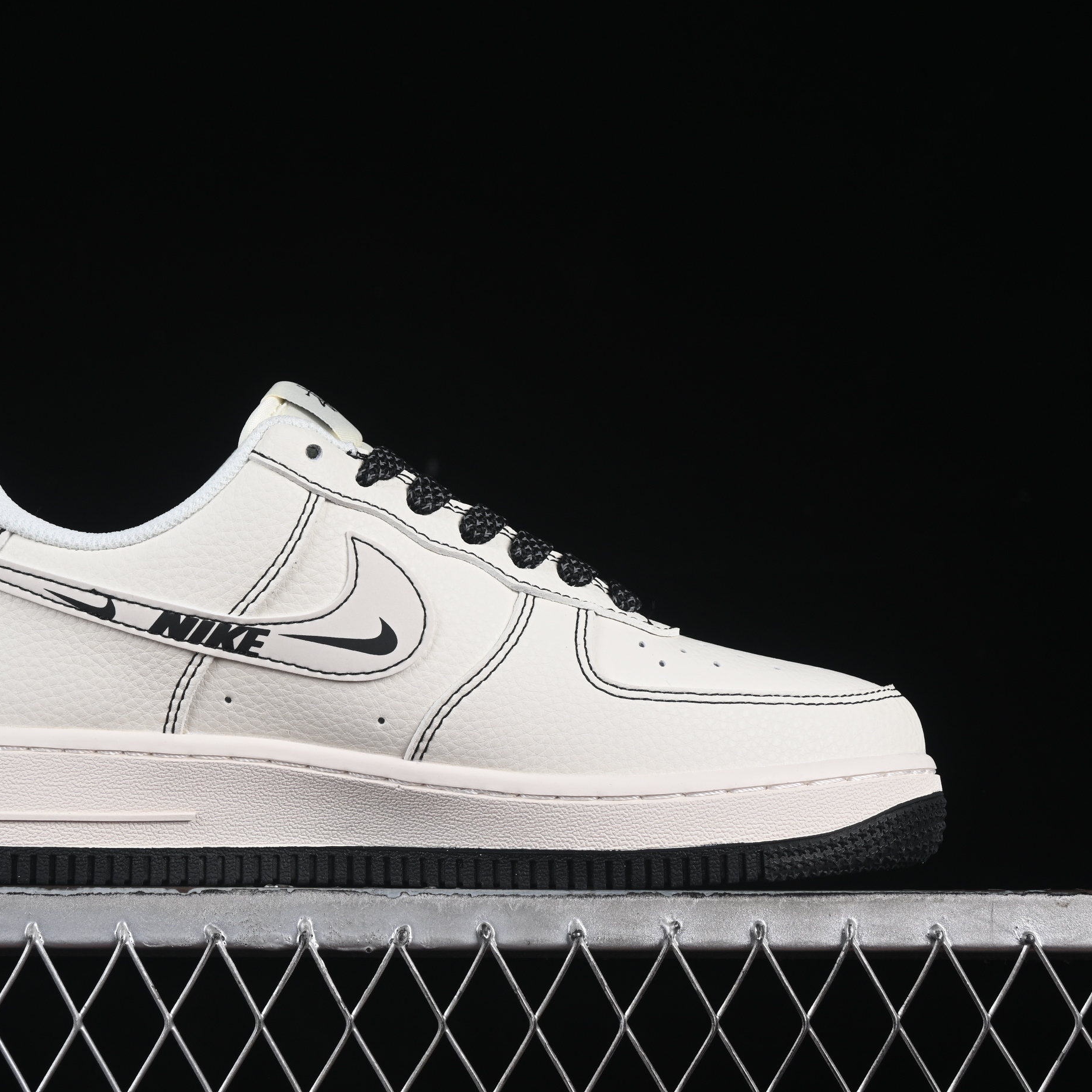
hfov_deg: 18.1
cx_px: 404
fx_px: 3426
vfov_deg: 18.1
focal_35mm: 96
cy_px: 545
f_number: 8
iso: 160
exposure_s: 1/80
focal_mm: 50
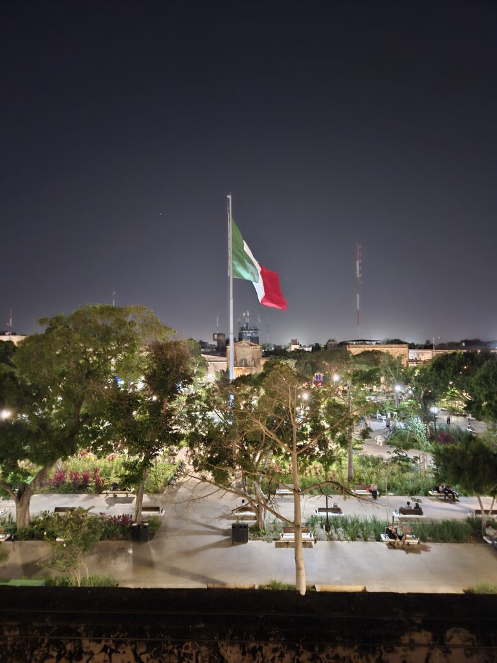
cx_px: 248
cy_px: 332
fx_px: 440
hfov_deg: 58.9
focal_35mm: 23
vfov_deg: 73.9
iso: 1600
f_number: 1.8
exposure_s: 1/9
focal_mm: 5.4
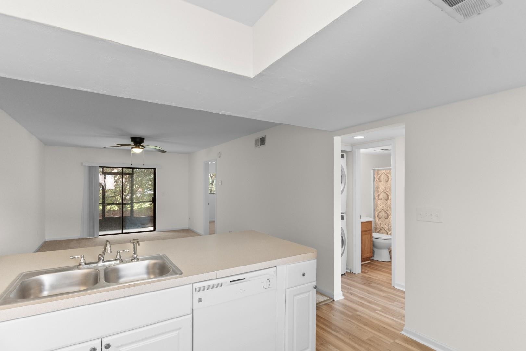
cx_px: 263
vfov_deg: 70.4
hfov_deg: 93.3
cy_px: 176
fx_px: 248
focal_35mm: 17
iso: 100
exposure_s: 1/1.25
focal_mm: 11.5
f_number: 4.8
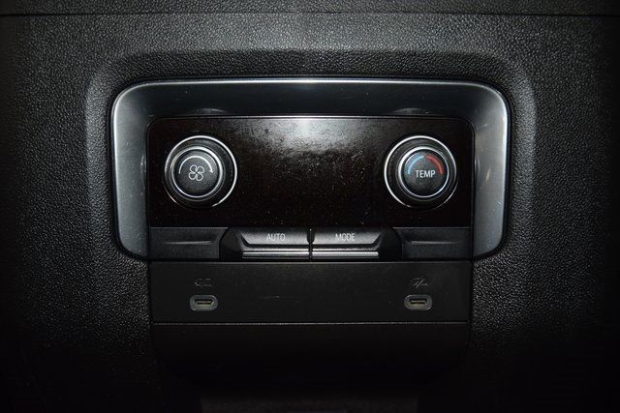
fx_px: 749
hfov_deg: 45.0
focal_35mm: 44
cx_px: 310
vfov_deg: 30.9
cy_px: 206
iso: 560
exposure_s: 1/20
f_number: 3.8
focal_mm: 29
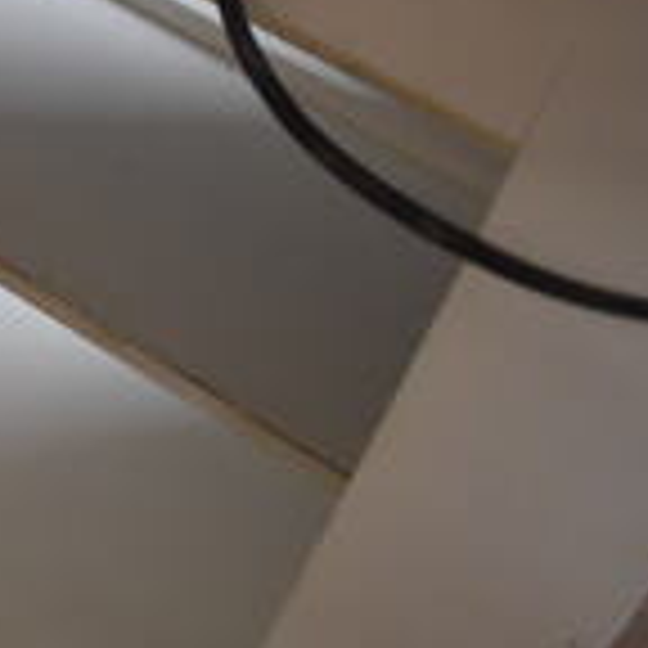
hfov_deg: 15.0
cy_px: -122
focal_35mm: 97
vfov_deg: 17.1
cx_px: -608
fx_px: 2054
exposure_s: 1/250
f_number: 3.5
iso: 800
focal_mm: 18
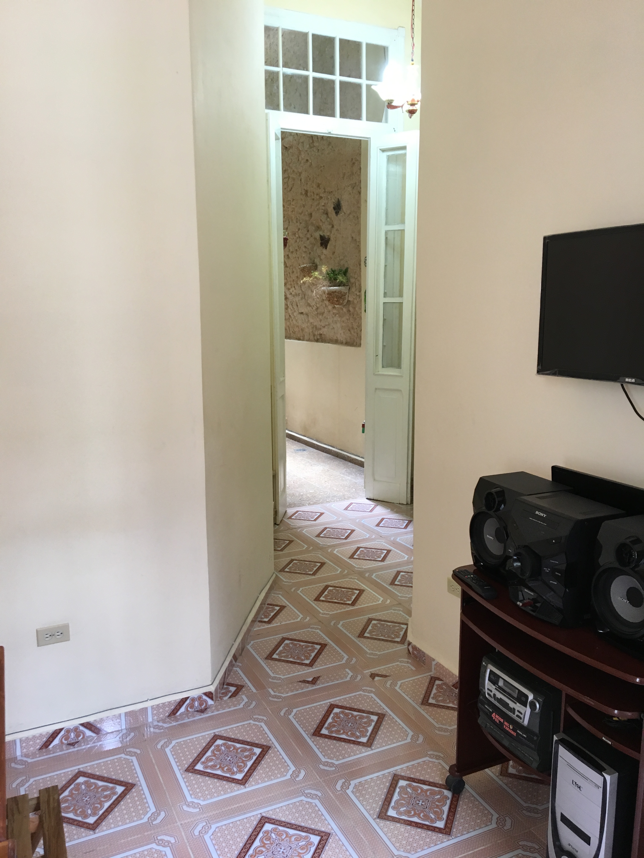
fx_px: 719
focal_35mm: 29
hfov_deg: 48.2
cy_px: 429
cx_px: 322
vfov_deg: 61.7
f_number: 2.2
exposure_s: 1/30
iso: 100
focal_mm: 4.15
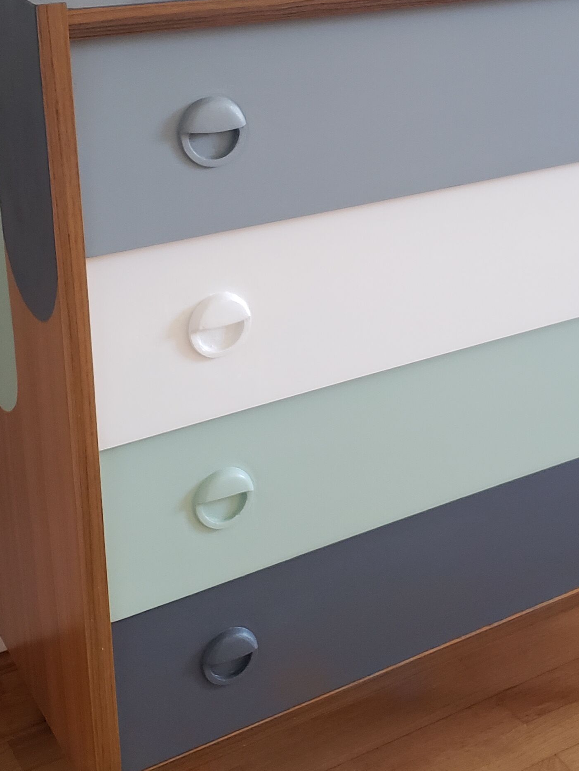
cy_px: 273
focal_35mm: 56
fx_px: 1249
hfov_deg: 25.9
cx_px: 390
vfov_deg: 34.1
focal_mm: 4.3
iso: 250
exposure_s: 1/44
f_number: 1.5
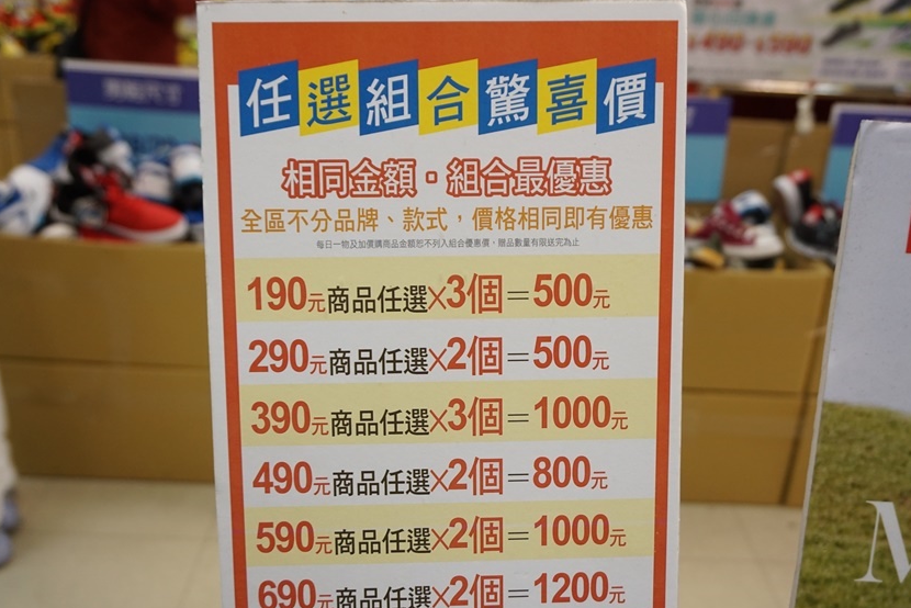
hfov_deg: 51.9
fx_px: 937
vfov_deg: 35.9
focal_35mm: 37
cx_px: 470
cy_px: 340
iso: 500
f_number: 4
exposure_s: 1/60
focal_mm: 20
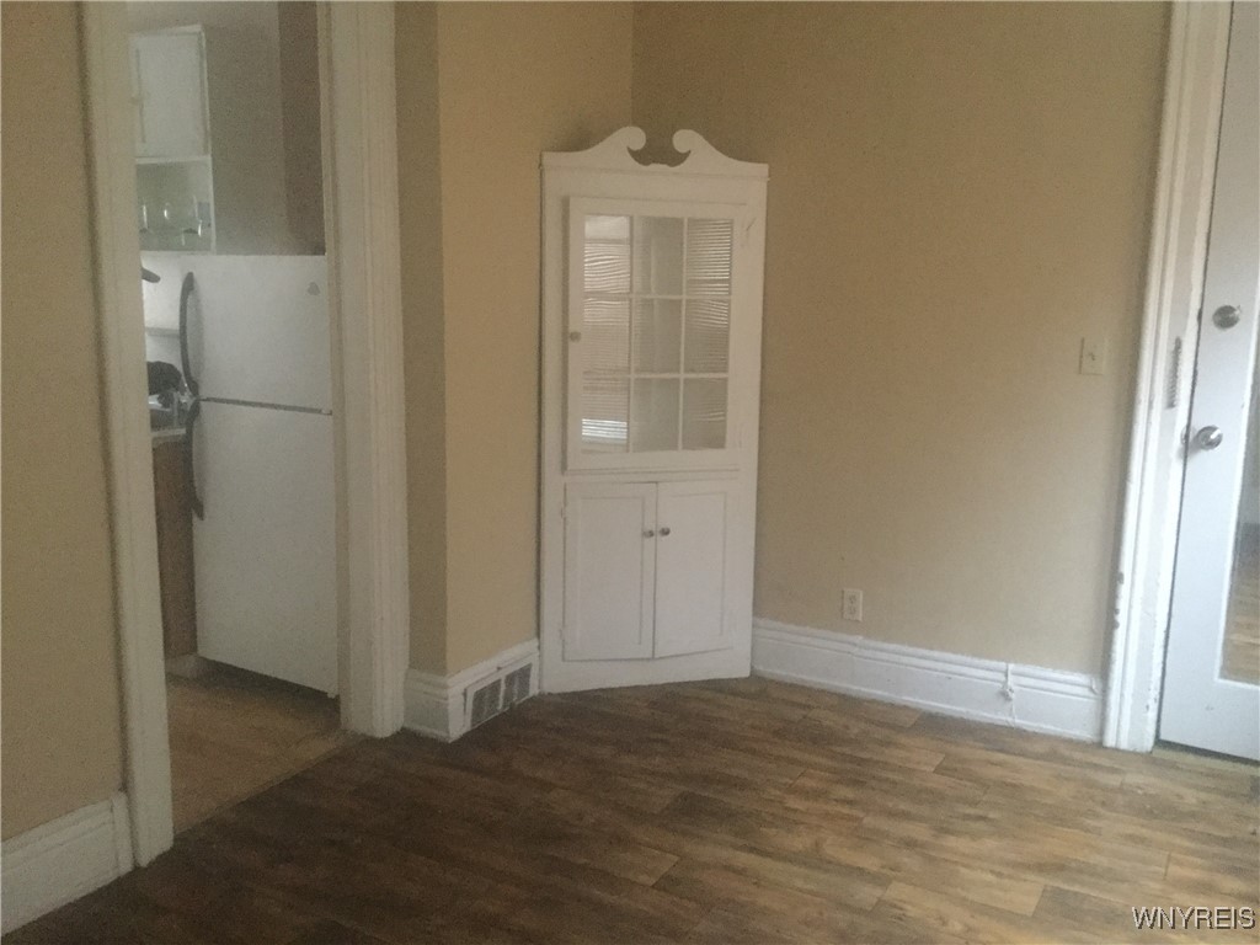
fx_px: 1128
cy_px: 472
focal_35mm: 31
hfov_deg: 58.4
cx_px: 630
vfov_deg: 45.4
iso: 500
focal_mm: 3.3
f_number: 2.4
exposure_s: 1/15
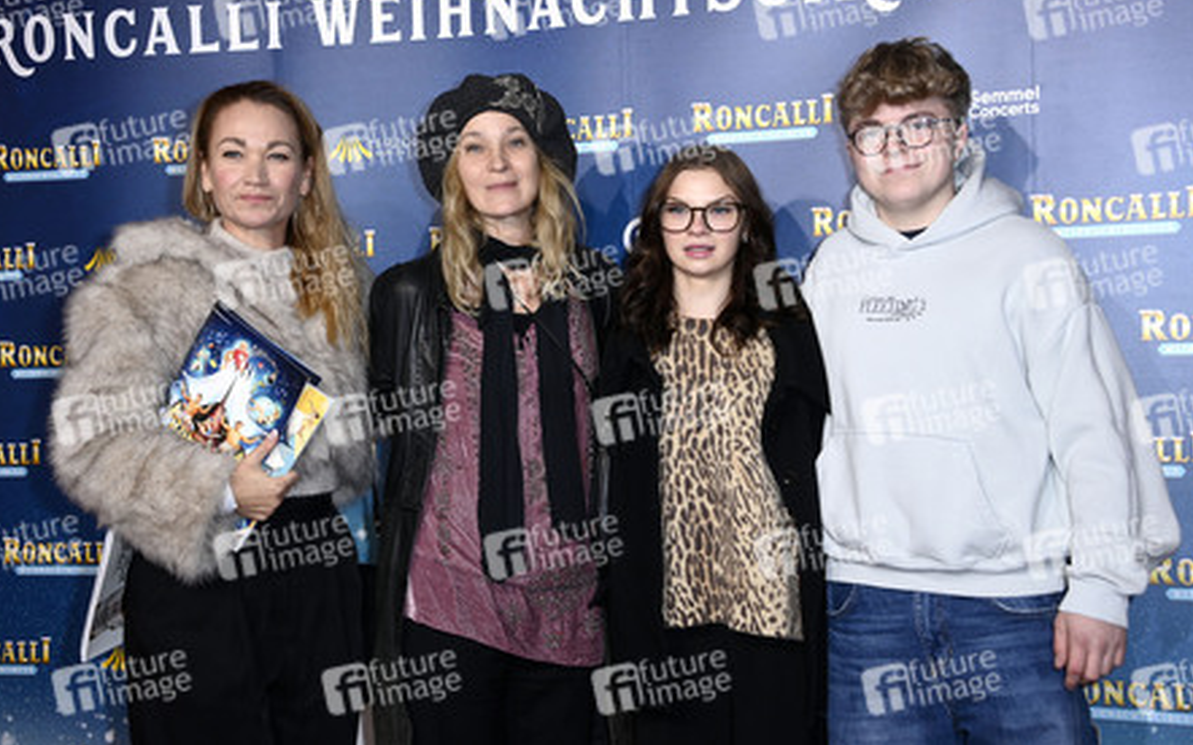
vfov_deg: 24.0
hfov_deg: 37.5
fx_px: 1755
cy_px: 346
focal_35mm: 54
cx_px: 590
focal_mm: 52
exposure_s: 1/250
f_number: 5.6
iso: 1250
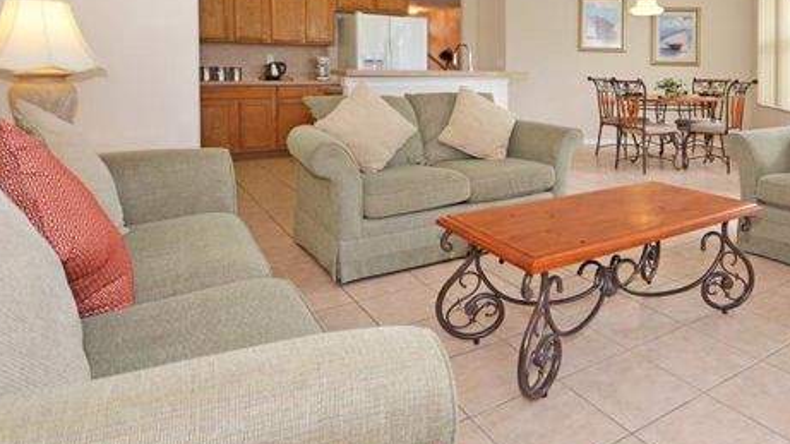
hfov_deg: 73.1
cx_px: 549
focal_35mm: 24
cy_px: 75
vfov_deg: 44.7
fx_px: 503
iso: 400
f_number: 4.5
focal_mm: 10
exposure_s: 1/80
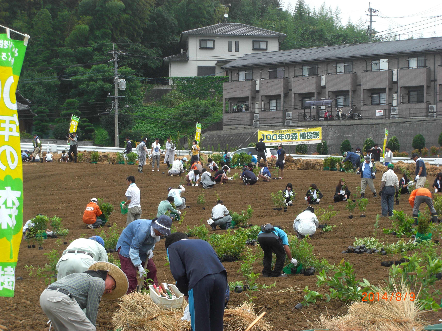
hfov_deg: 20.7
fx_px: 1213
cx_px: 221
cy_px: 166
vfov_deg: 15.6
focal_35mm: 95
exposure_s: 1/160
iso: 80
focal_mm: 19.7
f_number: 4.8
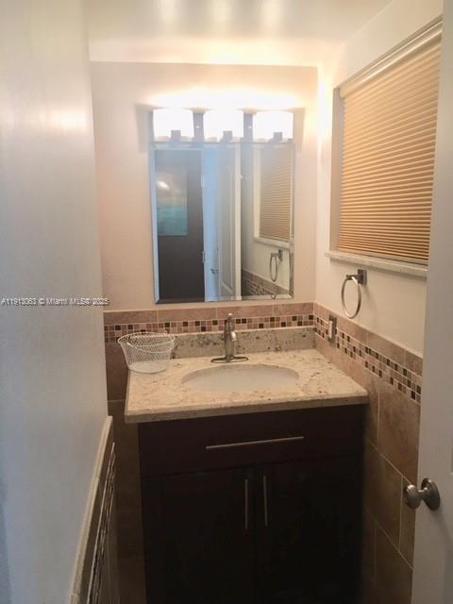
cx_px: 226
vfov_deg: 61.7
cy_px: 302
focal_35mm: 29
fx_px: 506
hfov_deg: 48.2
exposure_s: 1/30
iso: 40
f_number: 2.2
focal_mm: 4.15
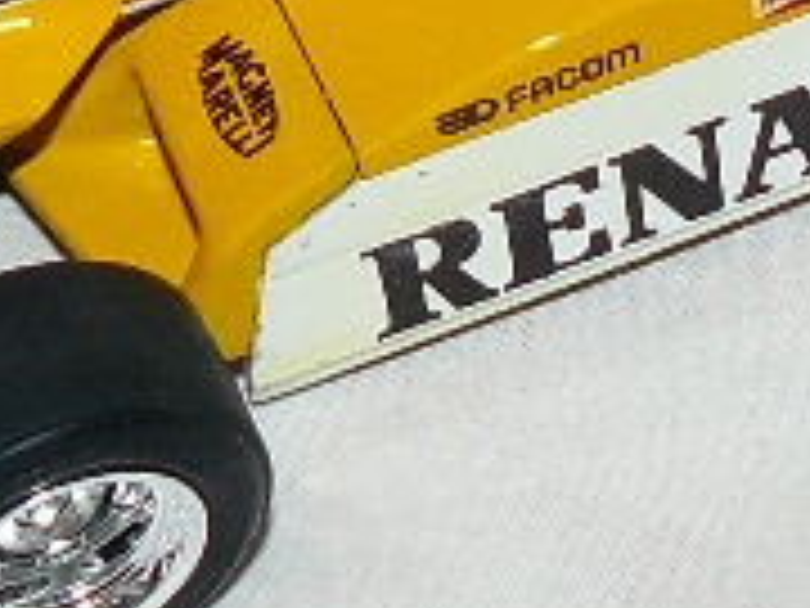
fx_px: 4797
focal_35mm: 205
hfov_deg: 9.6
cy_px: 27
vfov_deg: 7.2
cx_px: 634
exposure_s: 1/40
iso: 100
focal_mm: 6
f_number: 2.8
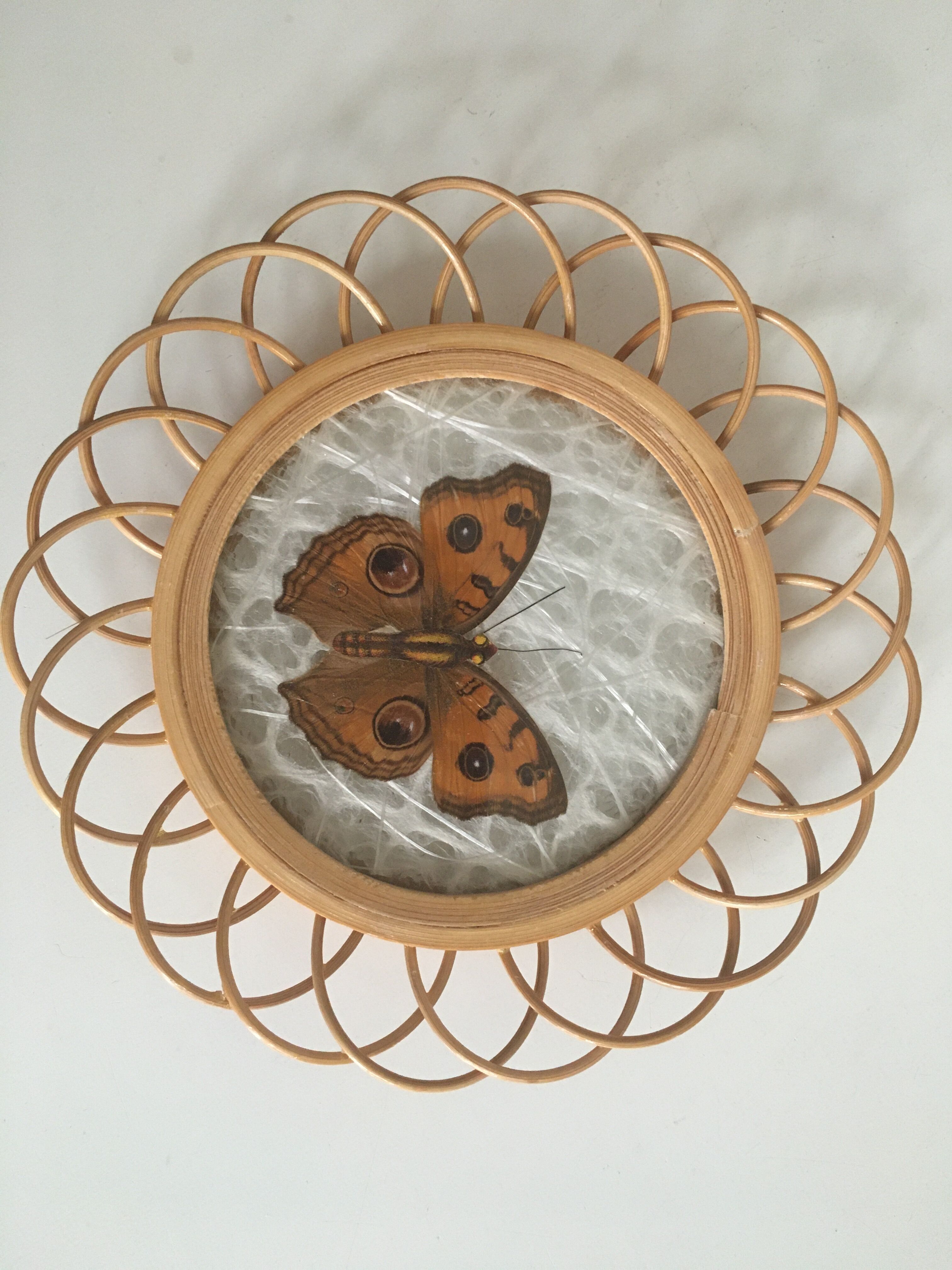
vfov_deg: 61.7
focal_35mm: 29
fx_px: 1063
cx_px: 476
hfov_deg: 48.2
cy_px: 635
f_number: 2.2
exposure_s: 1/33
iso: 200
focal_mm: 4.15
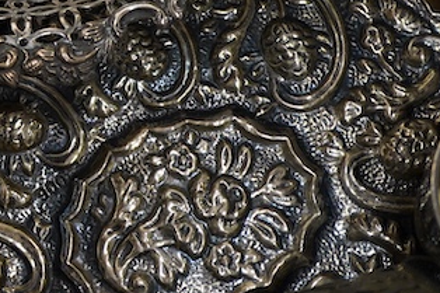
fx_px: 1576
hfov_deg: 15.2
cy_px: -52
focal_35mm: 129
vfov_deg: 10.5
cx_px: -122
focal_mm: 30
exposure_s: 1/125
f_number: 3.5
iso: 1600
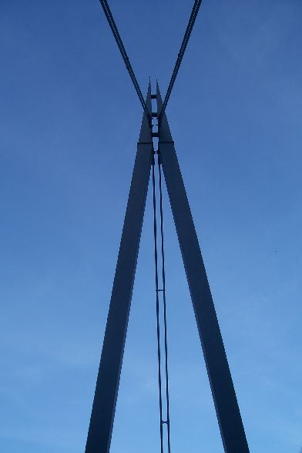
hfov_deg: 38.9
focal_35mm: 34
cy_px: 226
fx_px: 428
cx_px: 151
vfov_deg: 55.8
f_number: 2.7
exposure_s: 1/350
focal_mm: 5.6
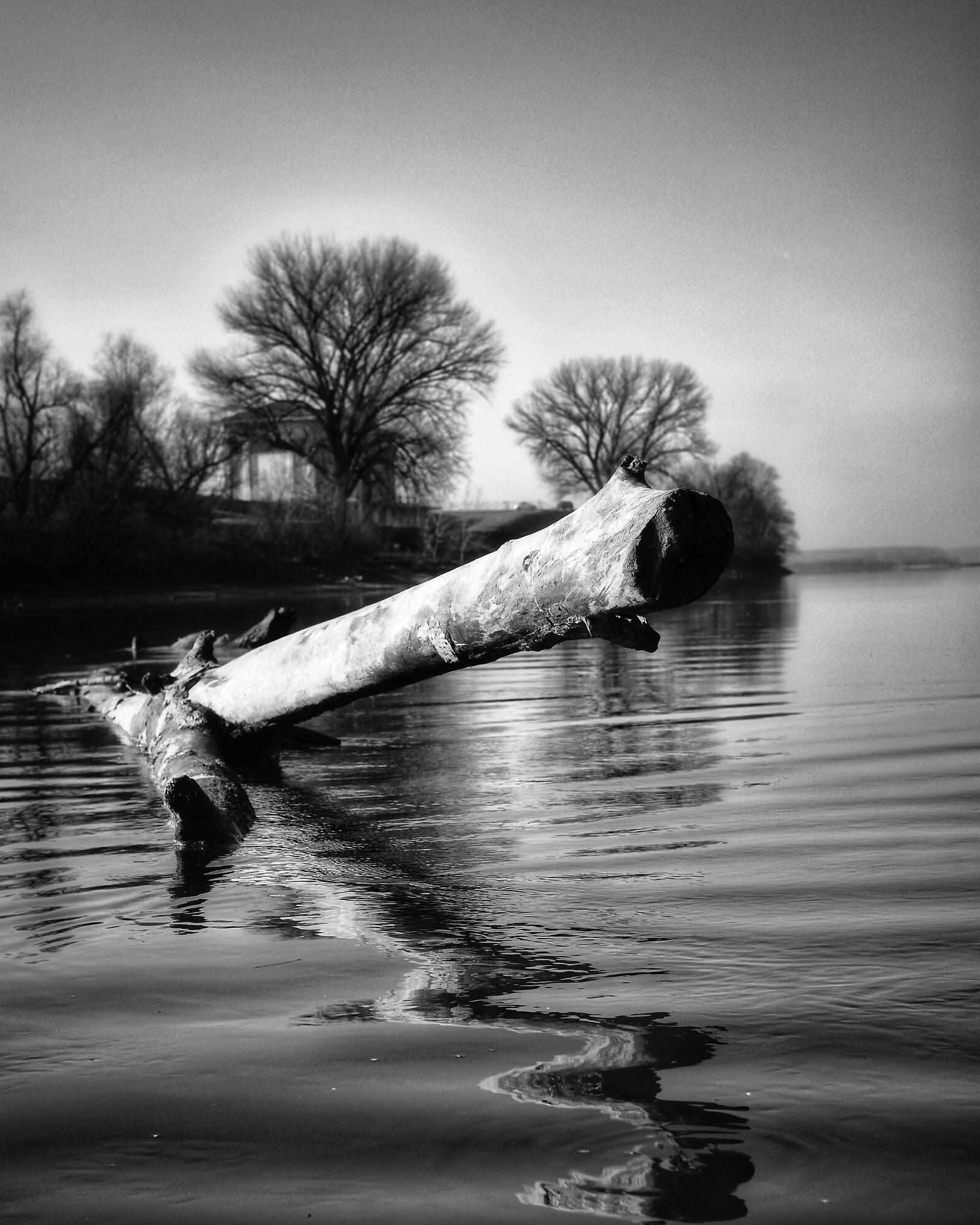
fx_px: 2160
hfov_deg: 25.6
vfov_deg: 31.7
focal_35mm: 60
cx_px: 487
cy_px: 648
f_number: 6.3
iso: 100
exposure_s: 1/500
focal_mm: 35
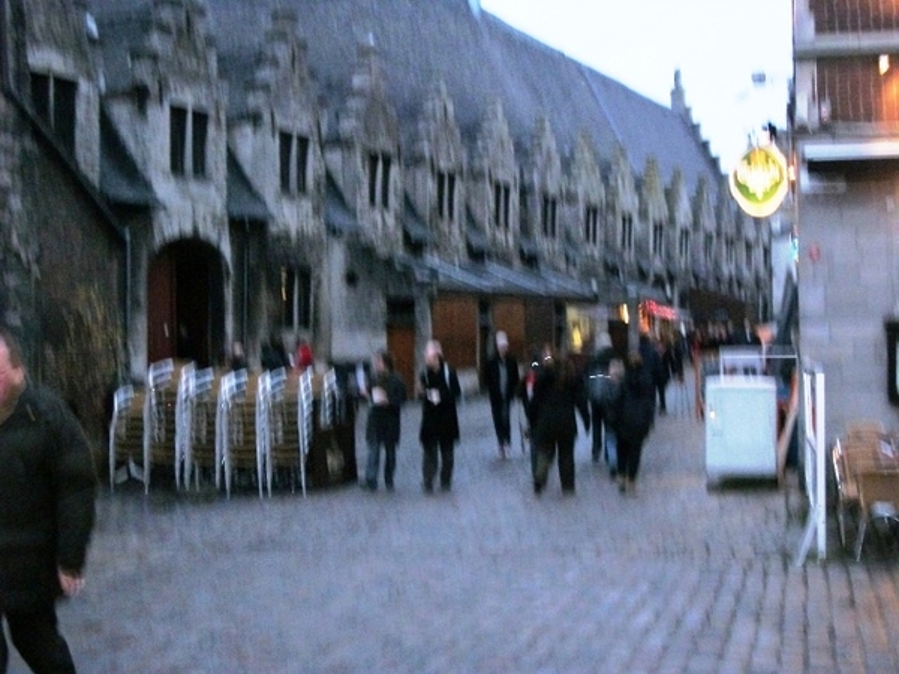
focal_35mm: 50
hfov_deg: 38.2
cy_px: 337
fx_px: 1299
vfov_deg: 29.1
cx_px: 450
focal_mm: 8.8
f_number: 3.6
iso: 250
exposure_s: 1/40
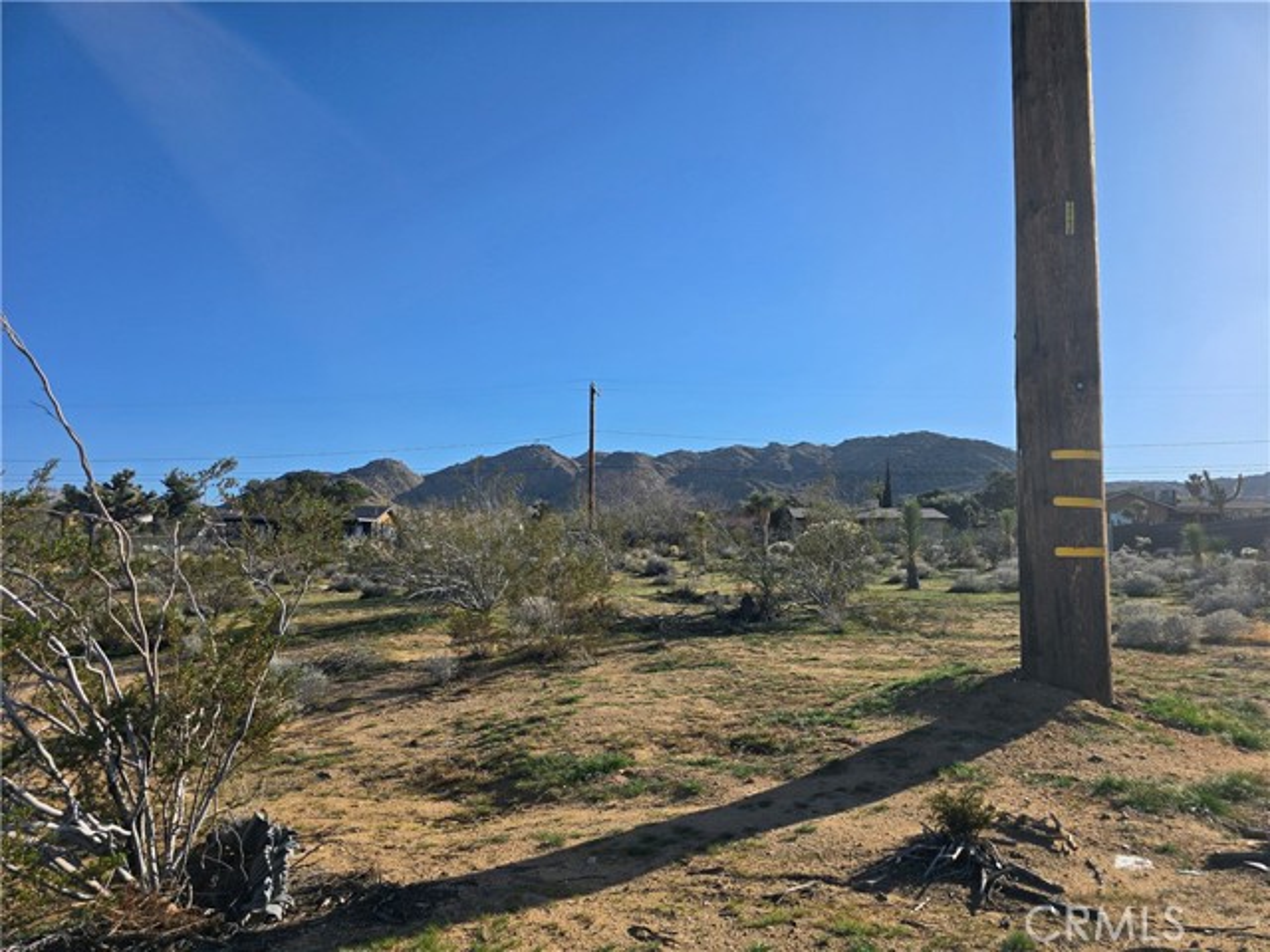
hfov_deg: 73.9
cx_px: 635
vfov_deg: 58.9
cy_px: 476
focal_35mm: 23
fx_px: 844
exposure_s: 1/989
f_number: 1.7
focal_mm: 6.3
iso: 12
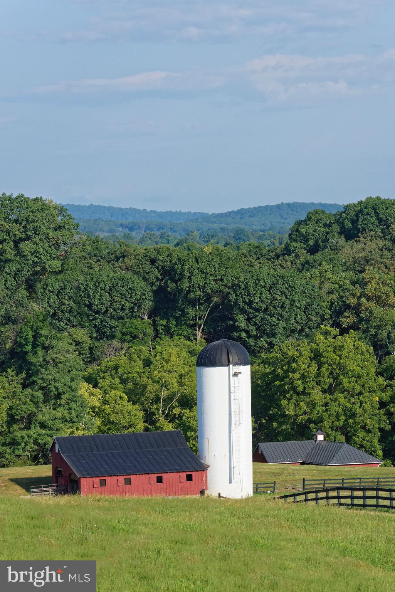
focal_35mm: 165
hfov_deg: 8.3
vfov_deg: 12.4
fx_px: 2714
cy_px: 296
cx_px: 198
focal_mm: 165
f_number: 11
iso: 320
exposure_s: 1/500
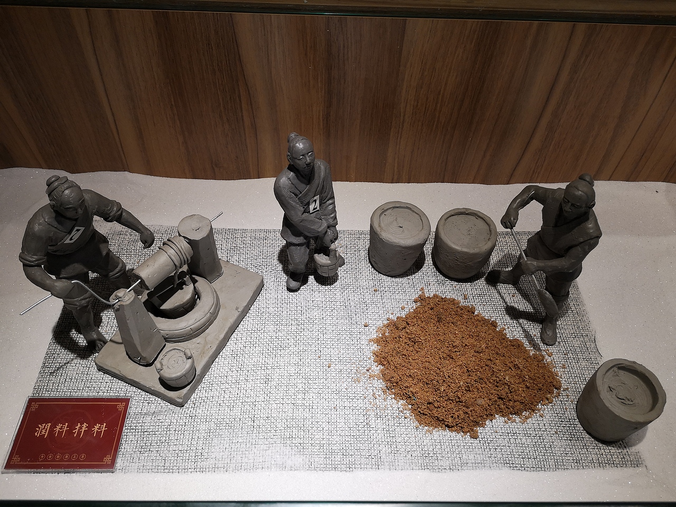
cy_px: 254
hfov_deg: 65.3
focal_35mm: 27
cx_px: 338
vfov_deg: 51.4
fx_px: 527
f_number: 1.8
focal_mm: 3.95
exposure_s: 1/50
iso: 80
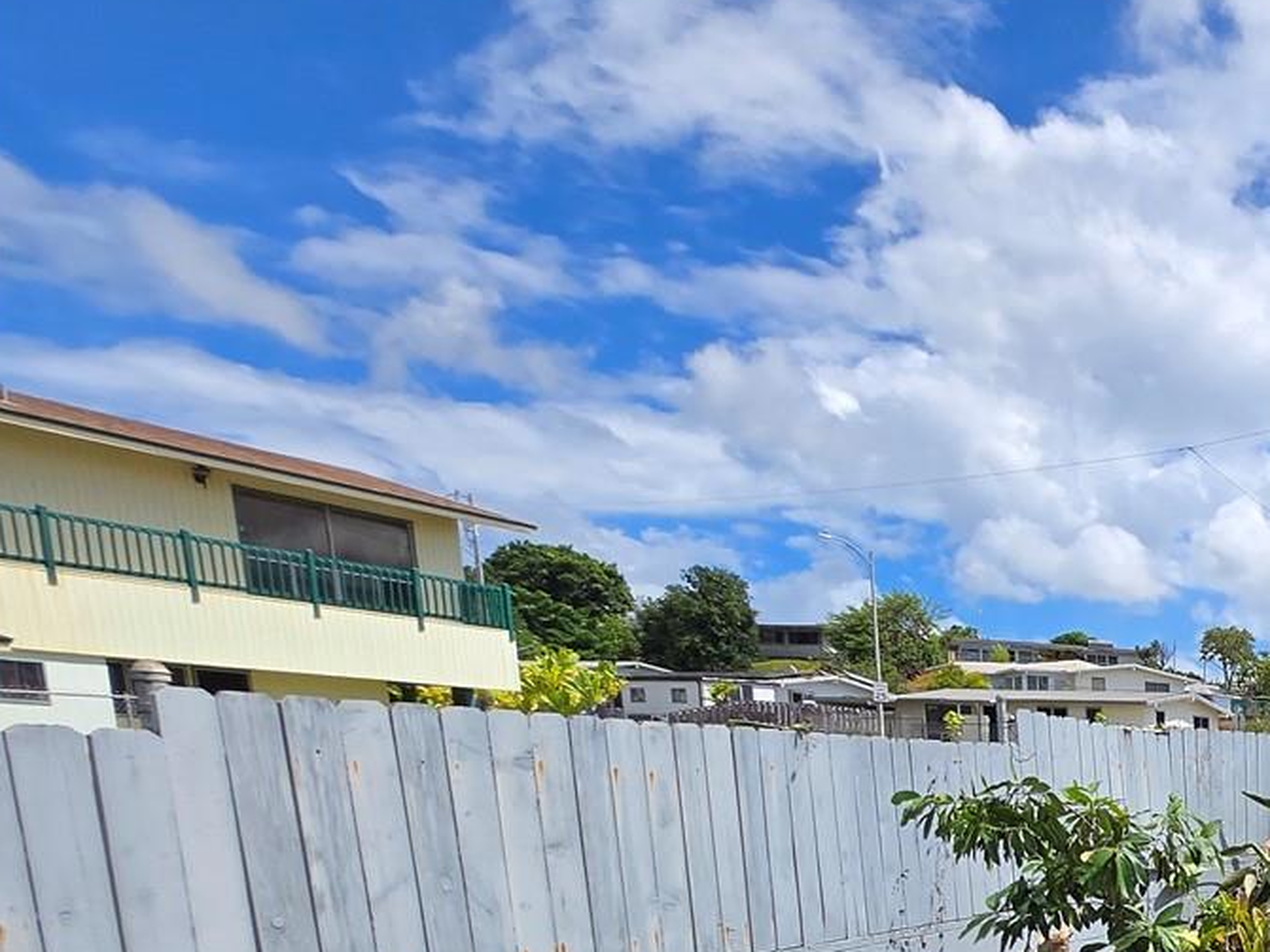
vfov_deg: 38.5
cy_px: 1018
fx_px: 1137
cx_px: 1497
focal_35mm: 31
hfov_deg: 41.5
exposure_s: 1/1399
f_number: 2.2
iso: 25
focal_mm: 1.7
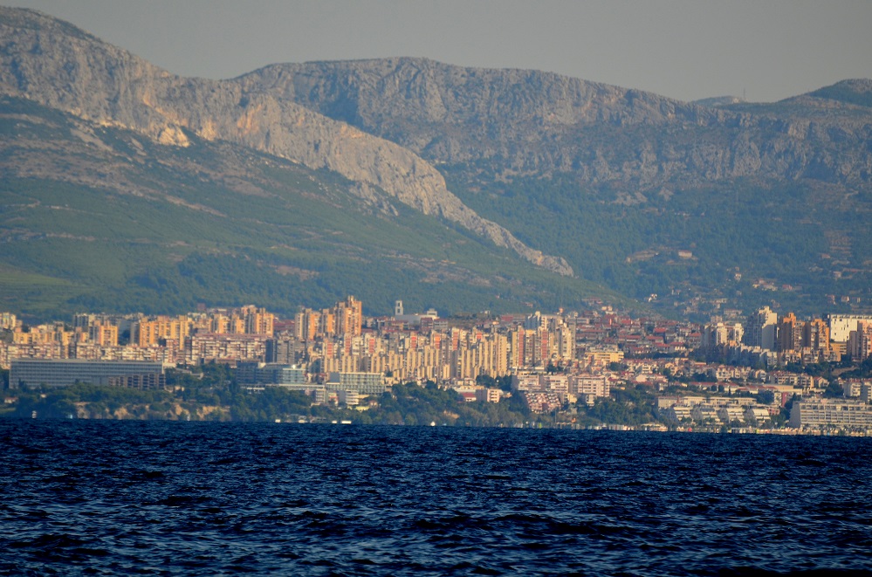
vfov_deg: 3.0
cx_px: 436
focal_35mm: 450
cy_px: 288
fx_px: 10874
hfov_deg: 4.6
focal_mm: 300
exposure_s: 1/1600
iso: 400
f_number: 5.6
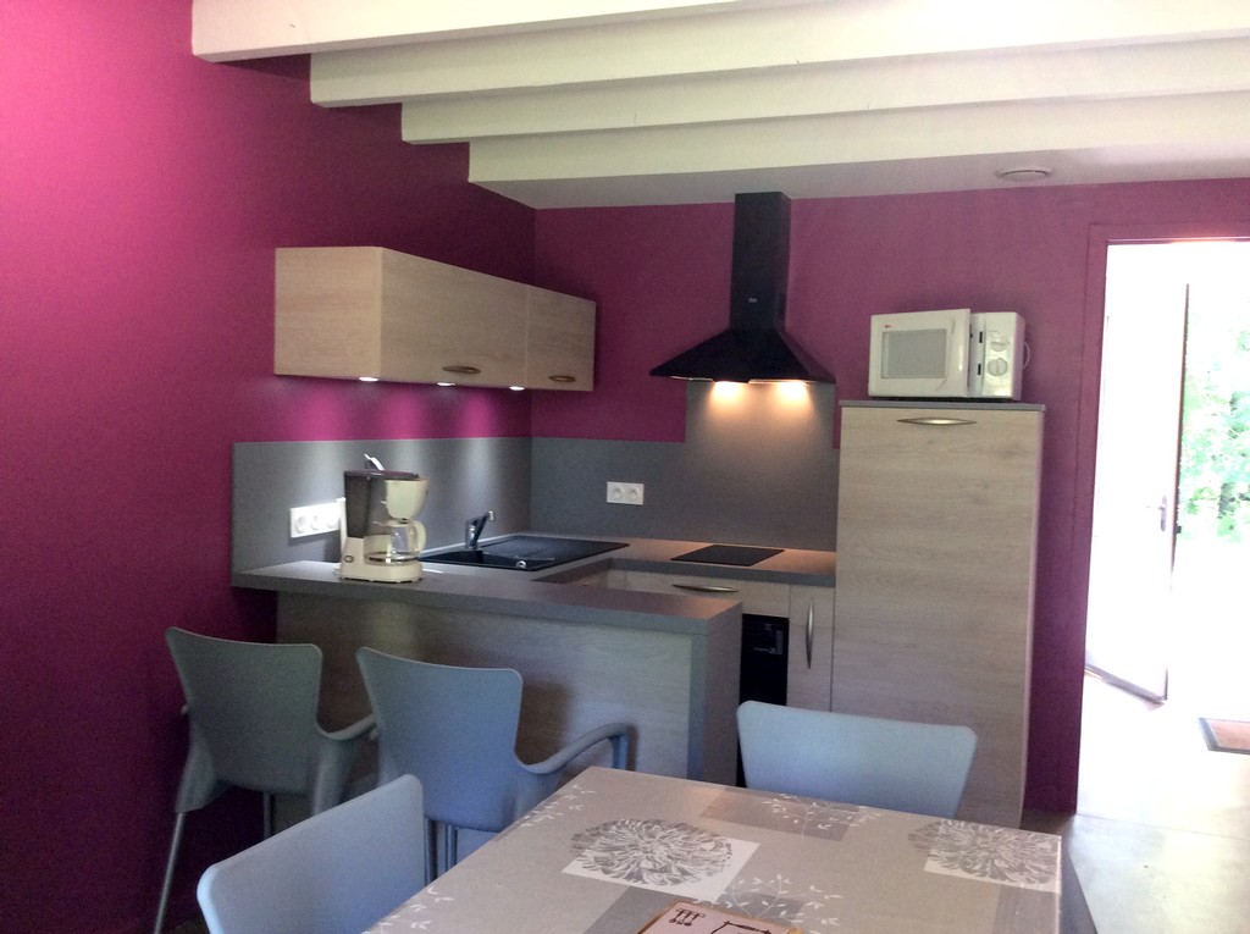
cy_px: 467
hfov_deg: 56.9
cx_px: 625
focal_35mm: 32
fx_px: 1154
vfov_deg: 44.1
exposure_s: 1/24
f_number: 2.4
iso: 100
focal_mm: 3.3
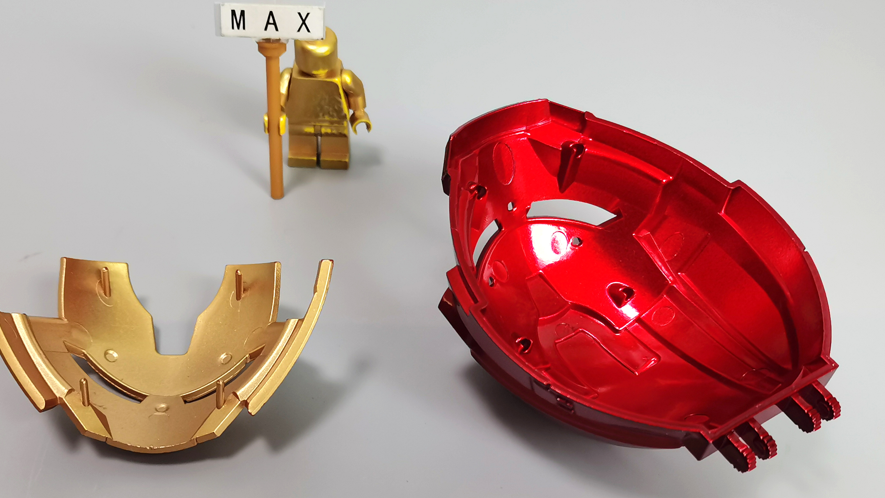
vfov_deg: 23.4
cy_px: 325
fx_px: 1197
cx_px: 393
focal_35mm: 51
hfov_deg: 40.5
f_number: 1.8
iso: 160
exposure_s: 1/100
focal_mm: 5.58
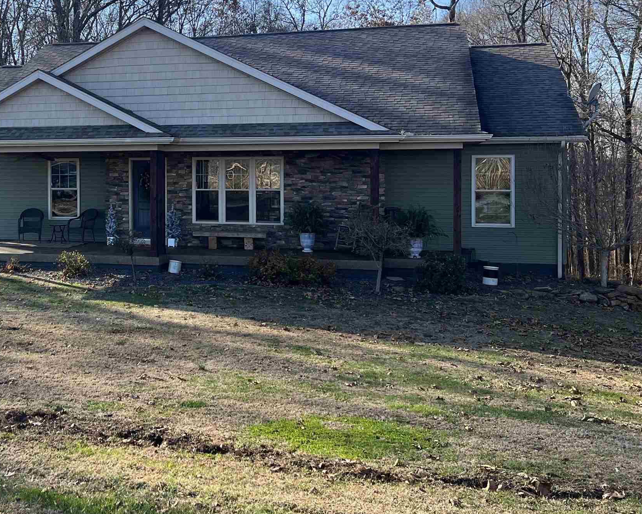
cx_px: 119
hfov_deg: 37.9
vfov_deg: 31.9
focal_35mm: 47
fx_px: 893
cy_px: 182
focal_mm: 5.7
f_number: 1.5
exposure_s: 1/1669
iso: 50
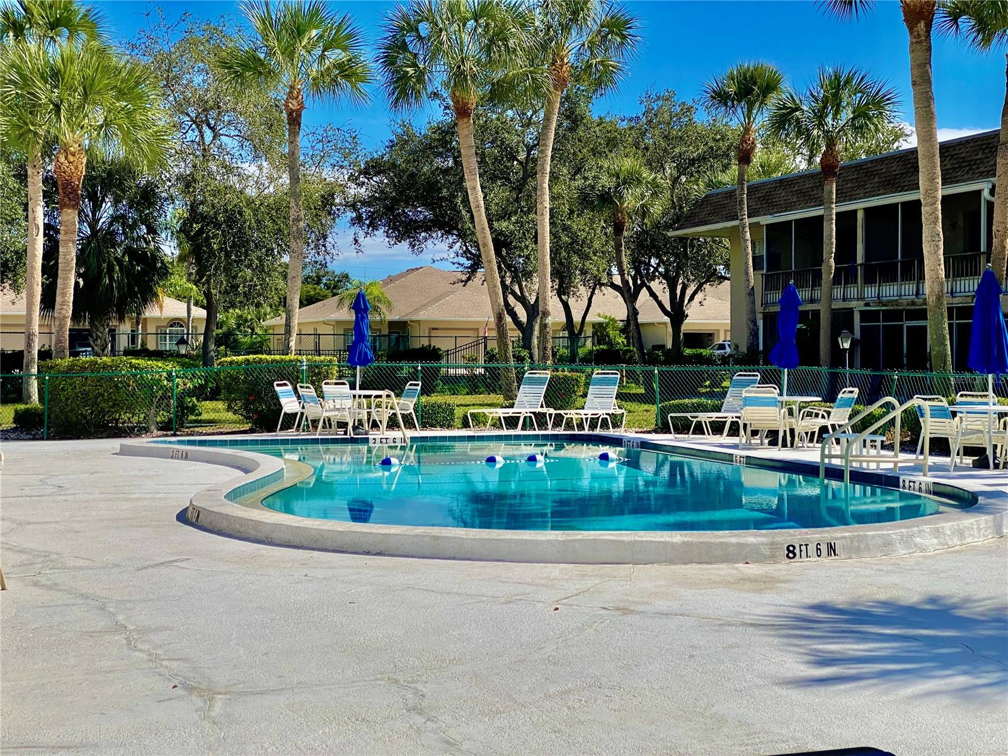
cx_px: 504
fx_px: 1514
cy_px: 378
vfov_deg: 28.0
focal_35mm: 52
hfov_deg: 36.8
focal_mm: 6
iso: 25
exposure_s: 1/3984
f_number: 2
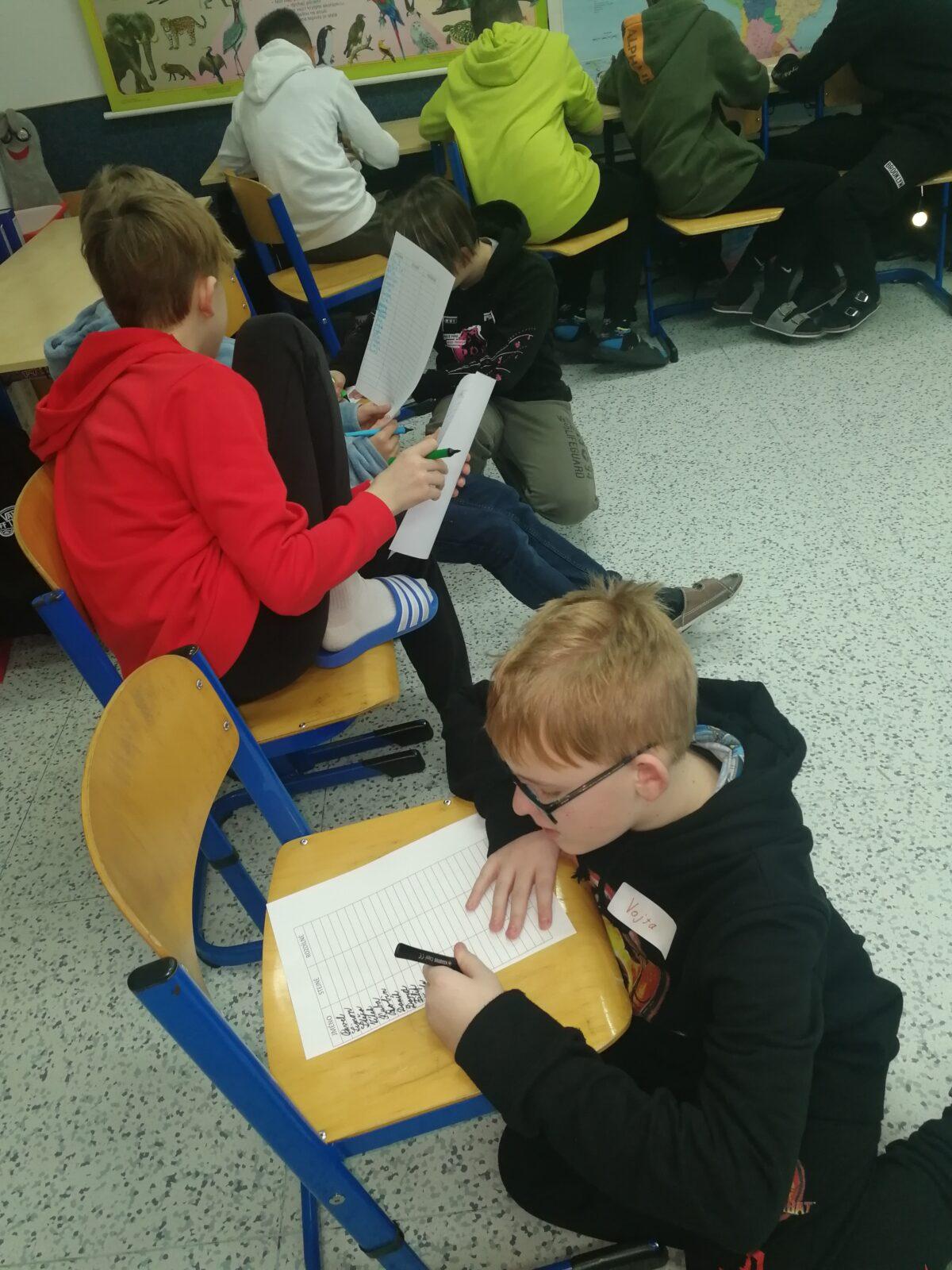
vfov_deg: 65.3
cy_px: 635
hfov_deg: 51.4
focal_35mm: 27
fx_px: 990
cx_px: 476
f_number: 2.2
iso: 160
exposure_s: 1/33.3
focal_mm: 3.95
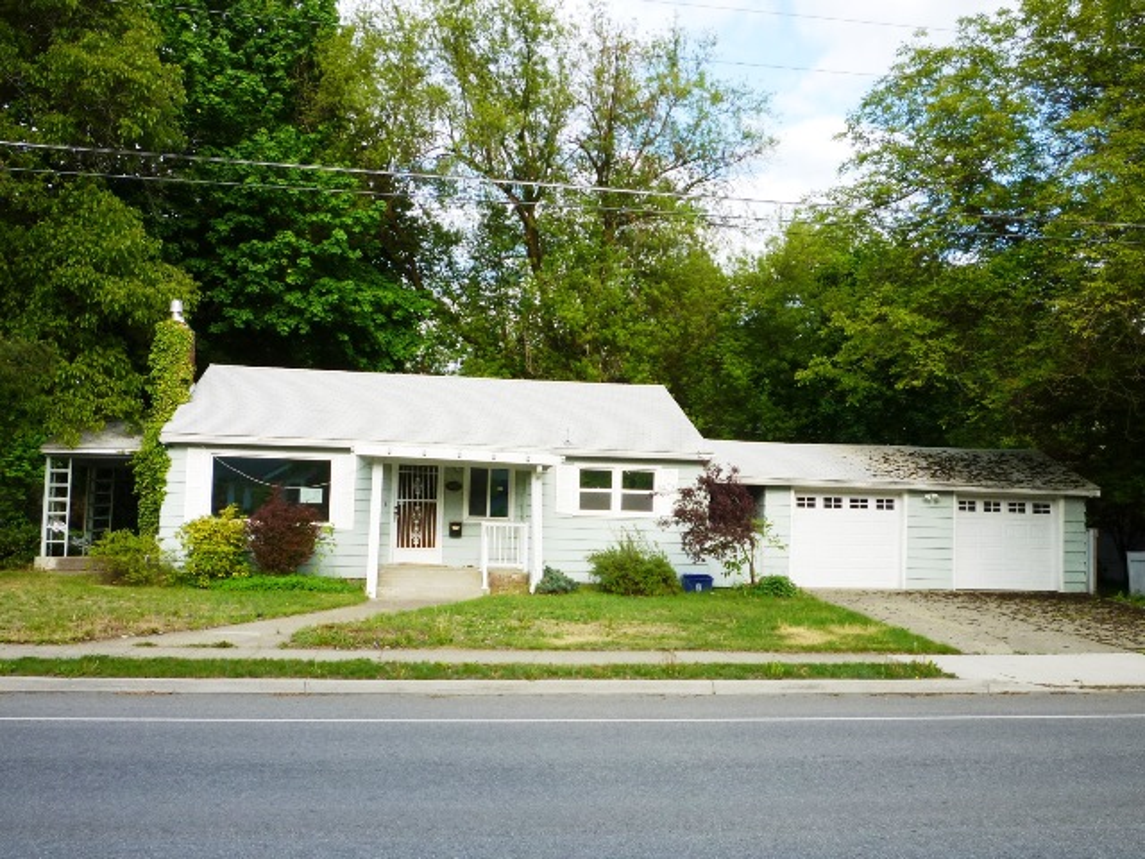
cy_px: 430
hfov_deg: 61.7
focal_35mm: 29
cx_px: 572
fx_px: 959
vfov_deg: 48.2
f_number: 3.3
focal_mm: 5.2
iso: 80
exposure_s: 1/320
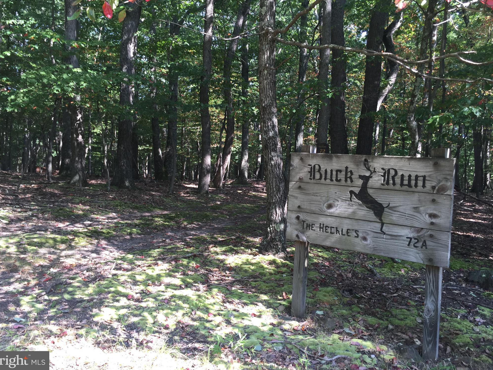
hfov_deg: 60.0
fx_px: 427
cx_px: 242
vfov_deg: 46.8
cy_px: 180
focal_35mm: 30
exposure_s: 1/140
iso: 32
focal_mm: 4.15
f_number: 2.2
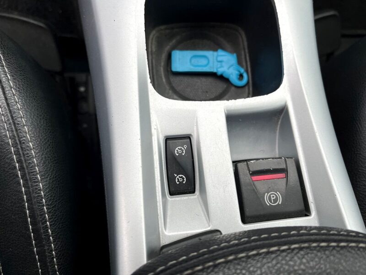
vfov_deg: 53.1
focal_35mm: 26
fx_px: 275
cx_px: 183
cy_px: 138
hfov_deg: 67.3
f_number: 1.6
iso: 50
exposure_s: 1/378
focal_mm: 5.1
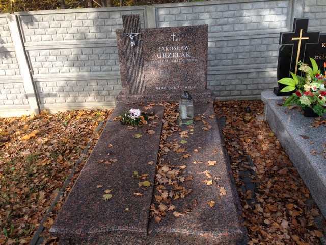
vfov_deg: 42.9
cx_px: 163
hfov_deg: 55.4
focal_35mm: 33
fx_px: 311
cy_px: 122
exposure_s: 1/228
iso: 50
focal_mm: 4.12
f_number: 2.4
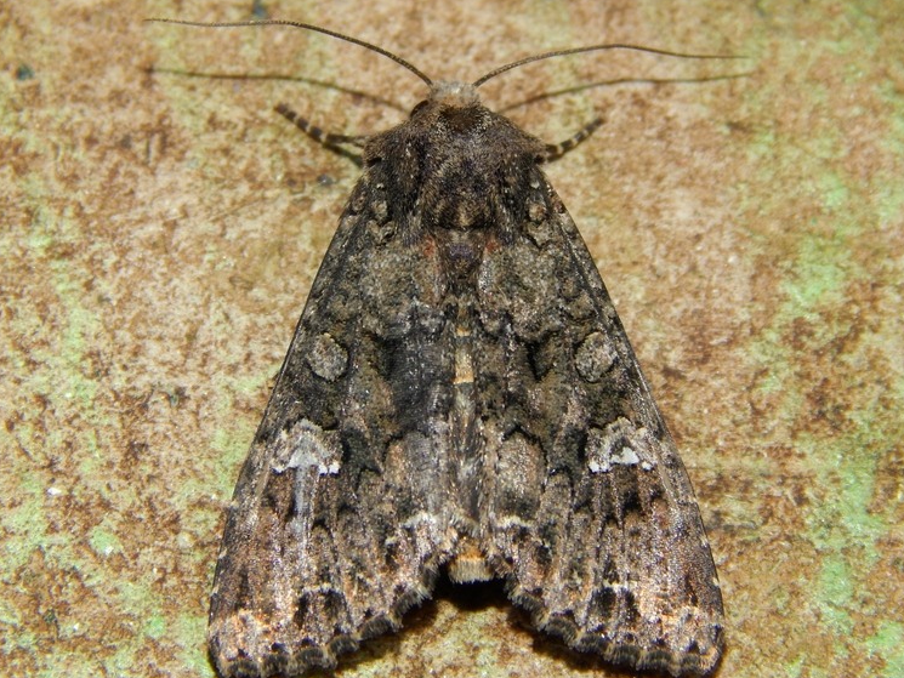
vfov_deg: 8.5
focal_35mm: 174
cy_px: 327
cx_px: 462
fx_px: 4545
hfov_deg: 11.4
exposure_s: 1/30
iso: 125
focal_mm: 28.7
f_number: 10.1
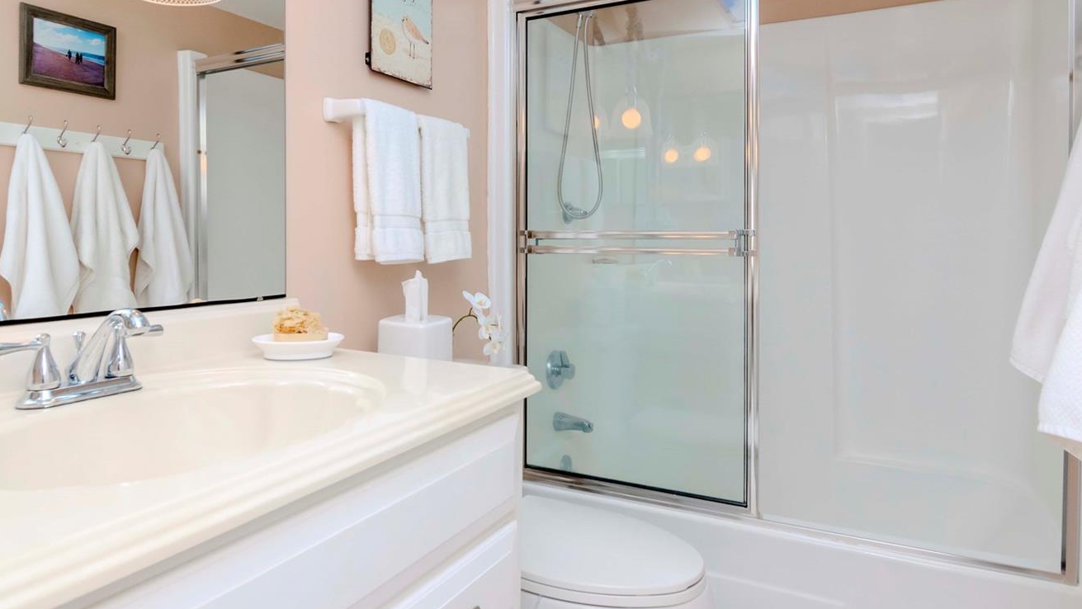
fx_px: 660
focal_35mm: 23
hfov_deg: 78.5
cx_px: 499
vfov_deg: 49.3
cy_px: 246
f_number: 9
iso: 640
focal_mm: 12
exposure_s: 1/60
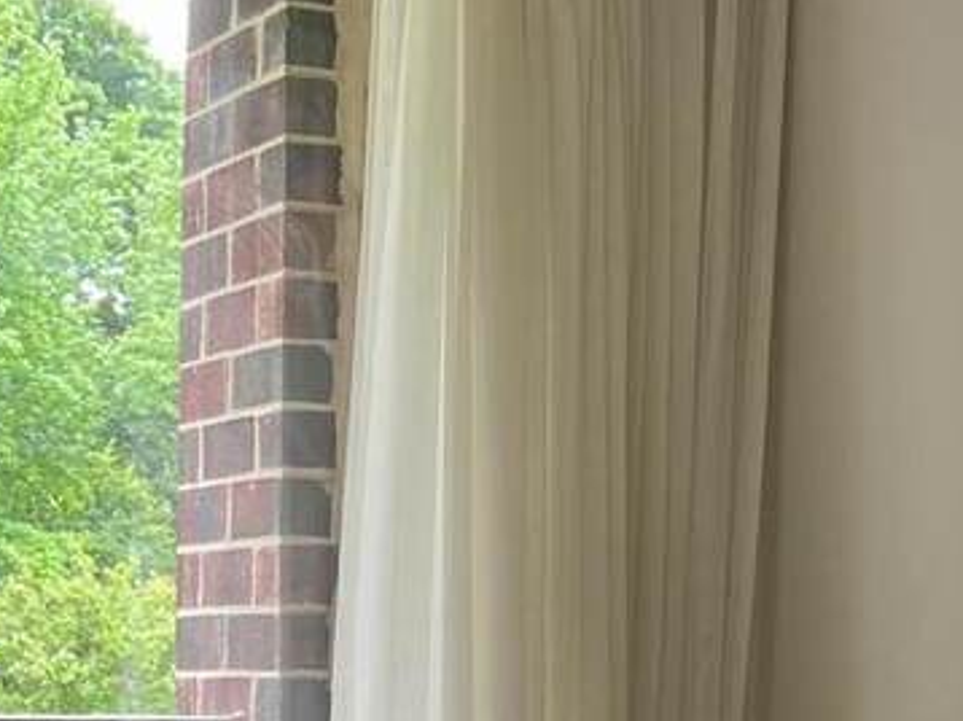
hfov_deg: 20.6
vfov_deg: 15.2
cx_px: 87
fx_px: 2585
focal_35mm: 93
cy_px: 899
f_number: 1.5
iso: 80
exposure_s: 1/121
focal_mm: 5.7
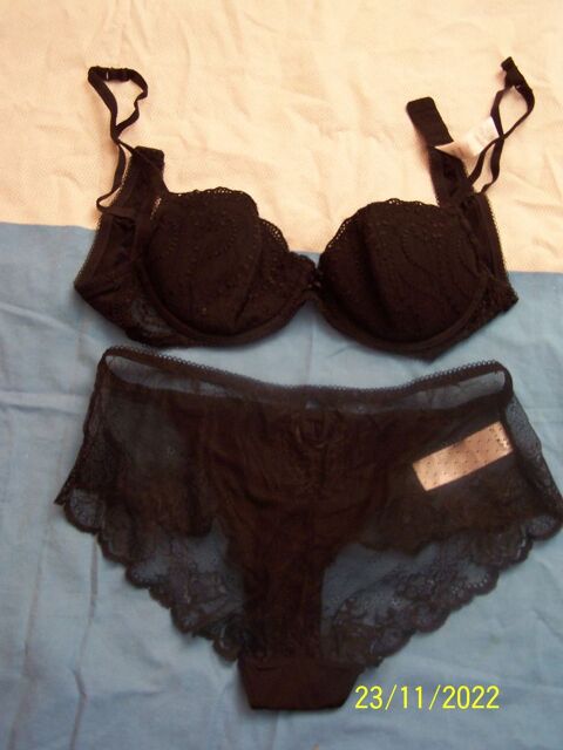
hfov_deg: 37.7
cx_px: 282
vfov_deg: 49.0
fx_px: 824
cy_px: 375
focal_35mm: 38
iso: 140
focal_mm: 6.3
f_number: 2.8
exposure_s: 1/8
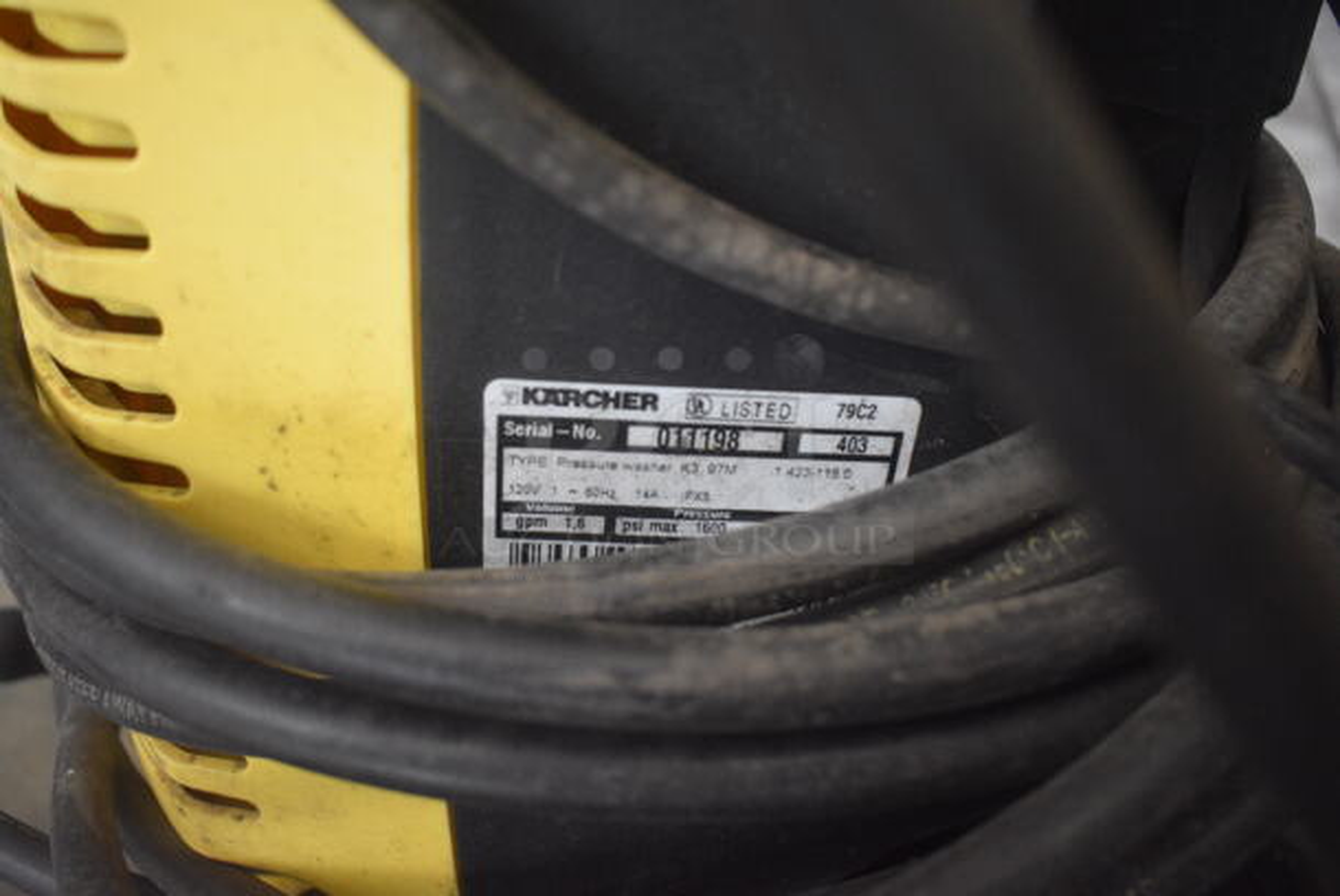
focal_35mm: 30
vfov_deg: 43.7
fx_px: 1118
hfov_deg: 61.9
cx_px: 670
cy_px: 448
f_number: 3.5
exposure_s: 1/125
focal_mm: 20
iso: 2800
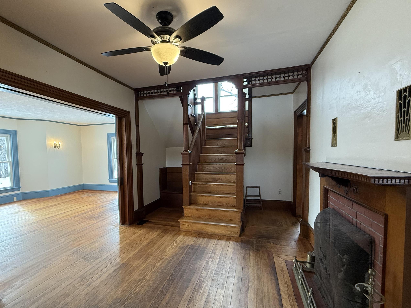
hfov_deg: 90.8
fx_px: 202
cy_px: 164
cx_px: 189
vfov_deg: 74.6
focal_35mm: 17
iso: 250
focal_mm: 2.22
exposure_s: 1/120
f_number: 2.2
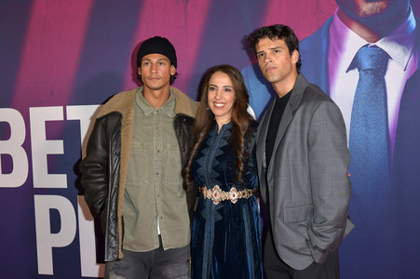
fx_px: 525
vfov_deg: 29.8
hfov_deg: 43.6
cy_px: 140
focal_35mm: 45
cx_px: 210
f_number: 5.6
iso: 800
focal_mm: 45
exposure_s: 1/125
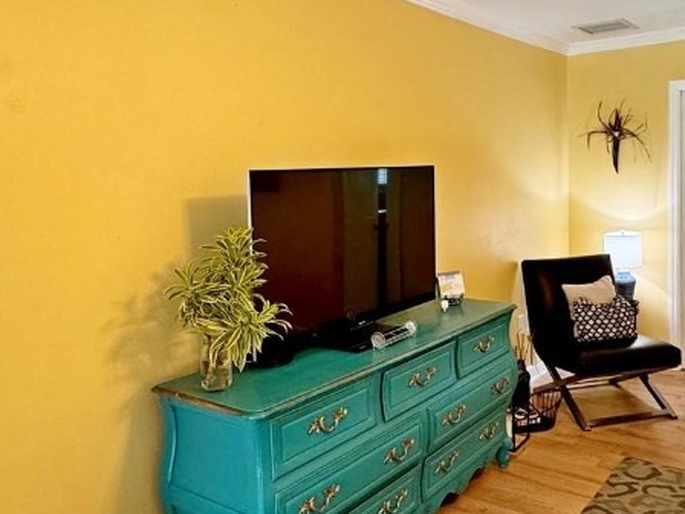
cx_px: 434
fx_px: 633
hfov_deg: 56.0
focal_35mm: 32
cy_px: 220
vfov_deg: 44.0
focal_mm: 2.22
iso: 320
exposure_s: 1/60
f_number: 2.2
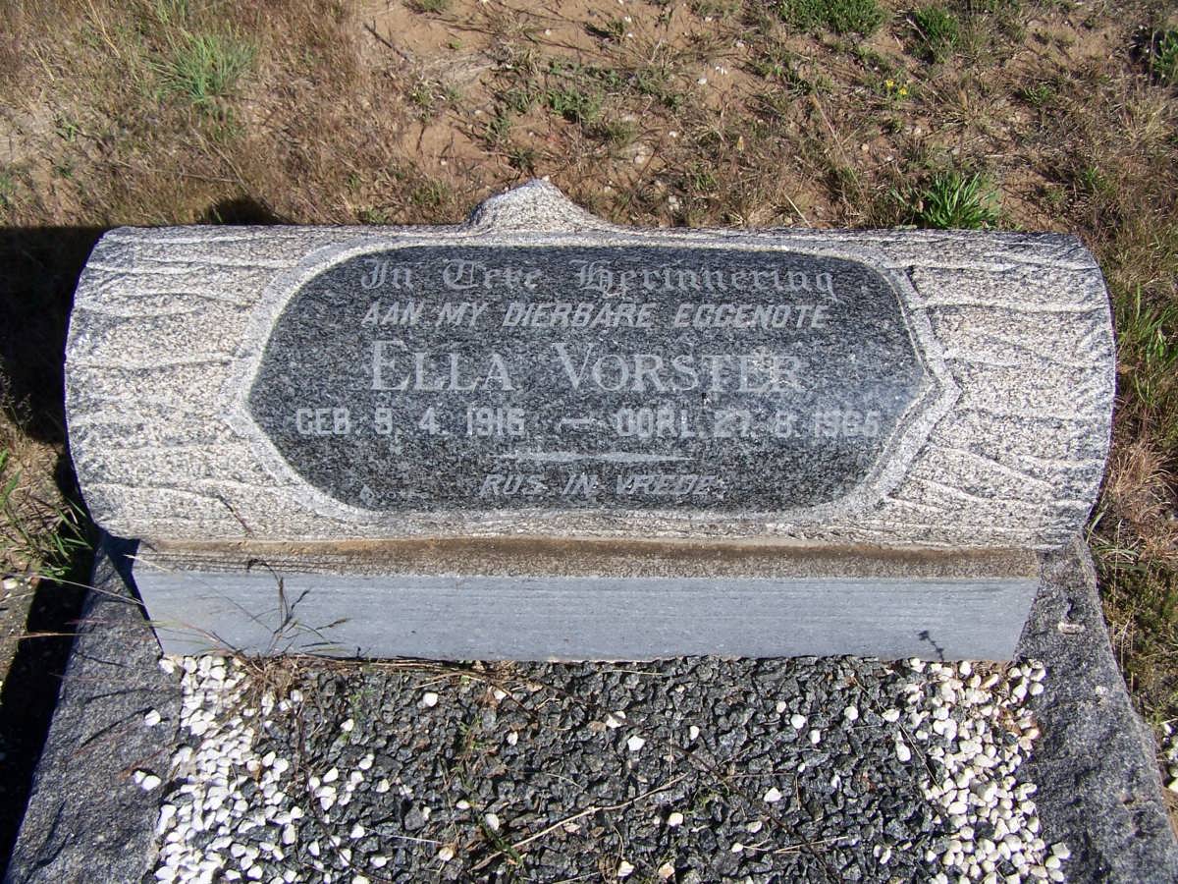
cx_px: 589
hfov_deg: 49.0
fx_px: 1293
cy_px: 442
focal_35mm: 38
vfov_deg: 37.7
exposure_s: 1/1000
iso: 80
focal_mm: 6.3
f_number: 4
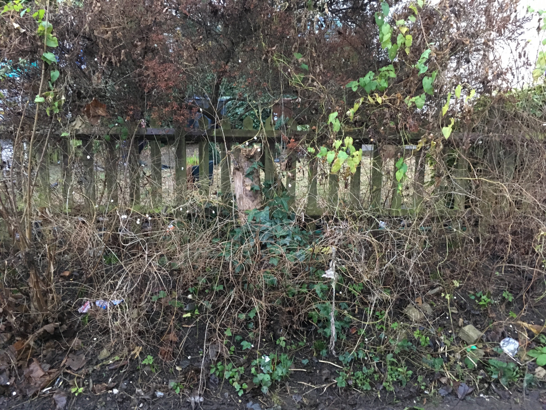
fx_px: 457
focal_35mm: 29
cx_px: 273
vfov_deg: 48.2
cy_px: 205
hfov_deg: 61.7
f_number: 2.2
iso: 250
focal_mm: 4.15
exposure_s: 1/17
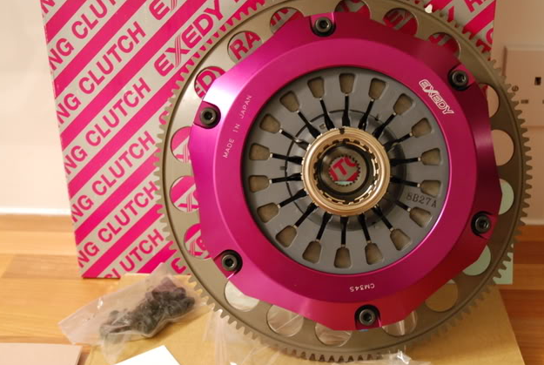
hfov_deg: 35.8
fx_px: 842
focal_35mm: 56
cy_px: 142
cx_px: 299
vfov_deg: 24.4
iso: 1000
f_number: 4
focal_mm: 29
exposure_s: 1/10
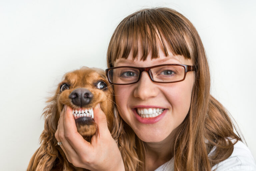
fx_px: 373
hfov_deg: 37.9
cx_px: 128
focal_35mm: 52
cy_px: 86
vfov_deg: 25.8
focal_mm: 35
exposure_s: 1/160
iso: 100
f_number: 8
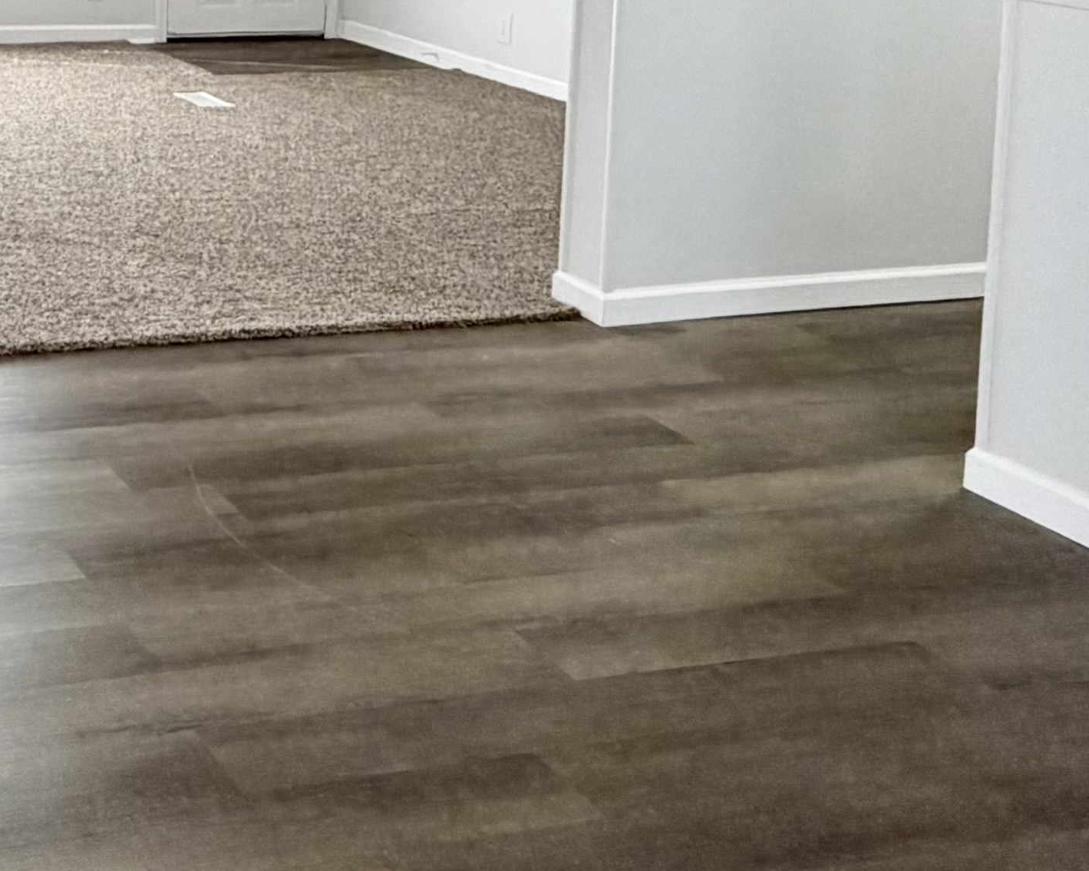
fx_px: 1773
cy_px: -104
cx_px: -127
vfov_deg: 25.5
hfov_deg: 30.4
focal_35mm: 55
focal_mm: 2.22
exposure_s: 1/120
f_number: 2.2
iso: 250
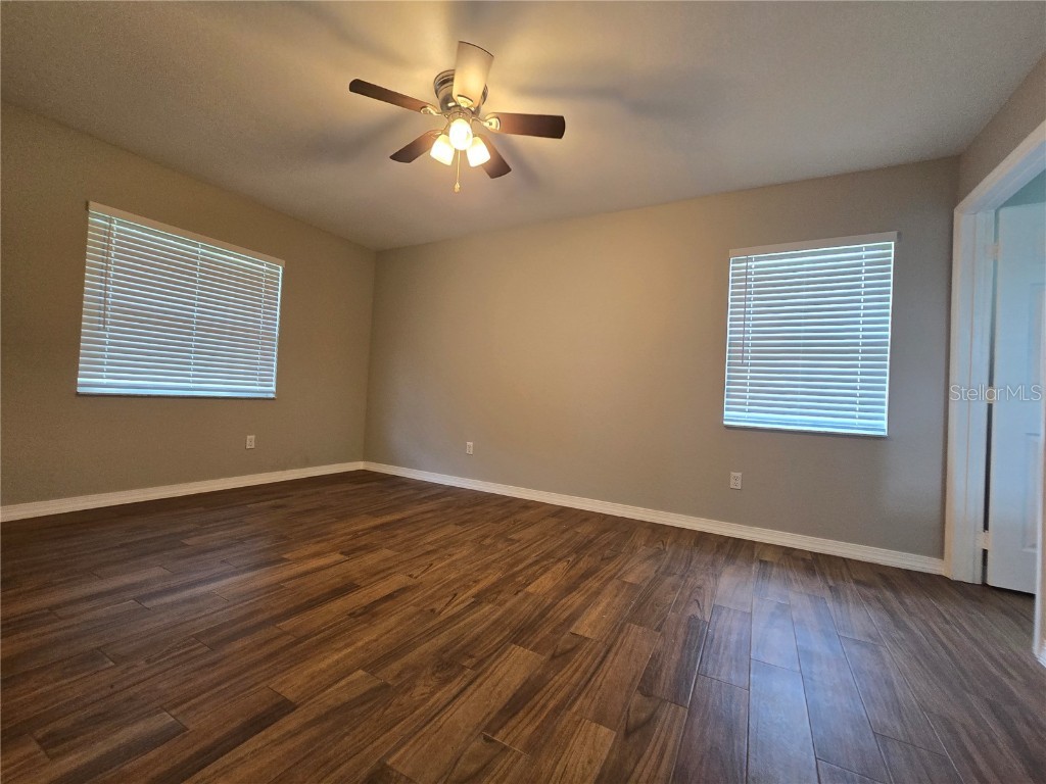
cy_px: 392
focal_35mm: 13
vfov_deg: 89.9
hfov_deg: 106.2
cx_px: 523
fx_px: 393
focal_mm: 2.2
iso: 160
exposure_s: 1/60
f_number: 2.2
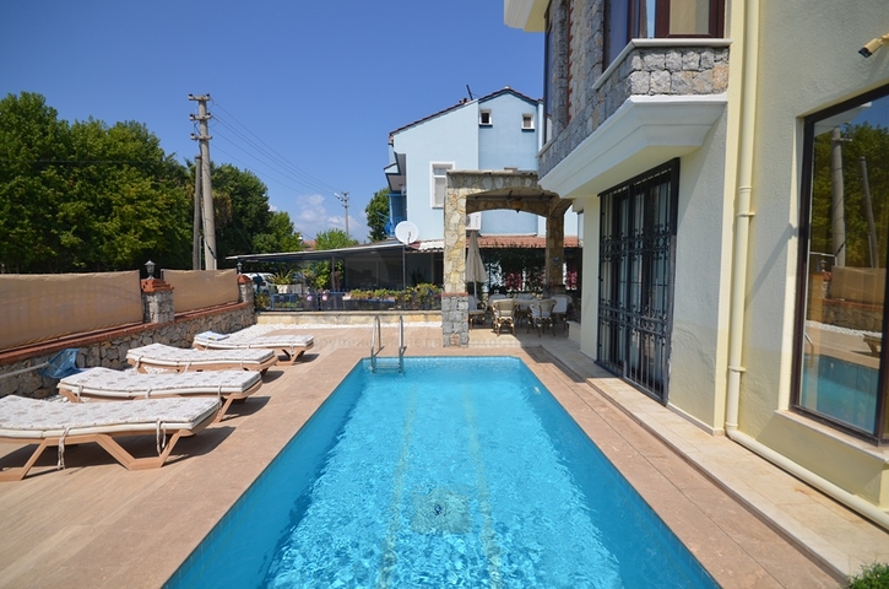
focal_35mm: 15
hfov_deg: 100.5
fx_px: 370
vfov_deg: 77.1
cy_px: 294
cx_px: 444
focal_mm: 10
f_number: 9
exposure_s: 1/400
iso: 100
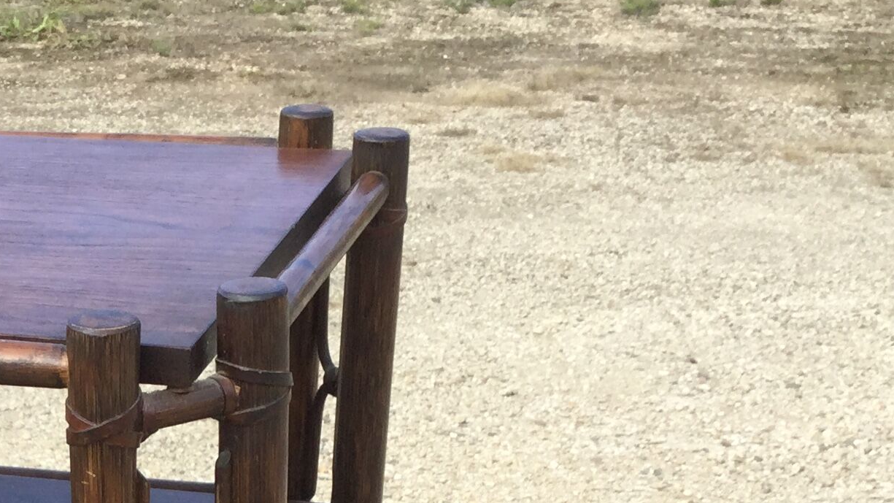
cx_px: -4
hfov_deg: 22.7
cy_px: 840
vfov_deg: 12.5
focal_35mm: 90
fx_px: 2133
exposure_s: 1/491
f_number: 2.4
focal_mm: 3.3
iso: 25
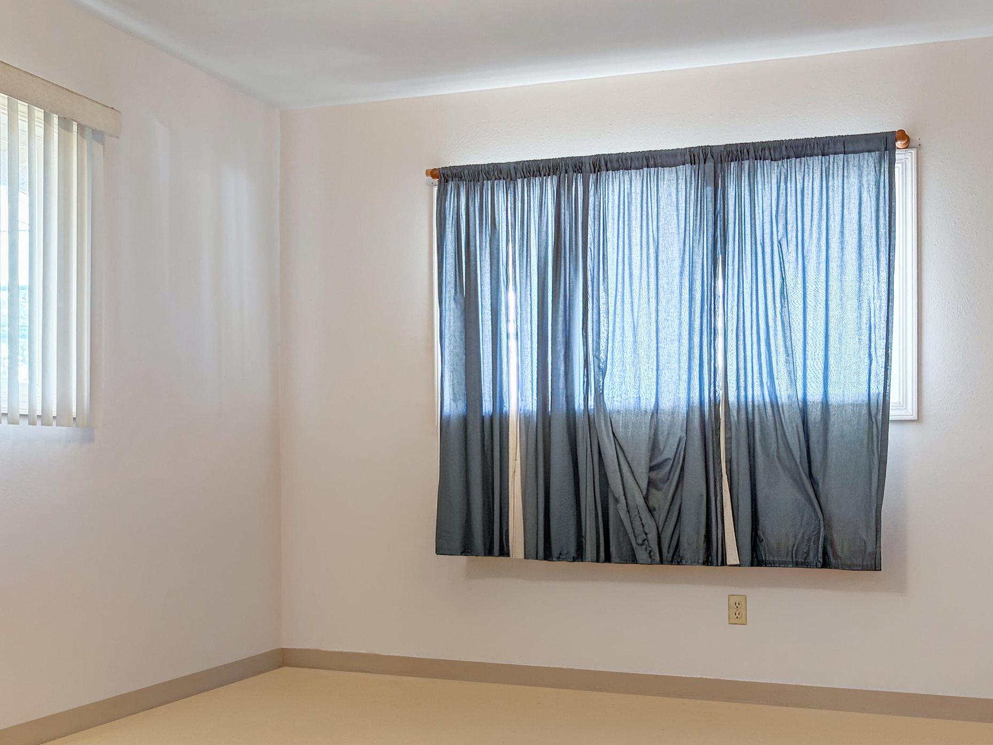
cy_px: 531
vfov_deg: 33.1
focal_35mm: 43
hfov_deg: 43.8
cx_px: 513
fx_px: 1234
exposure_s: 1/60
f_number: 1.6
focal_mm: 5.96
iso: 125
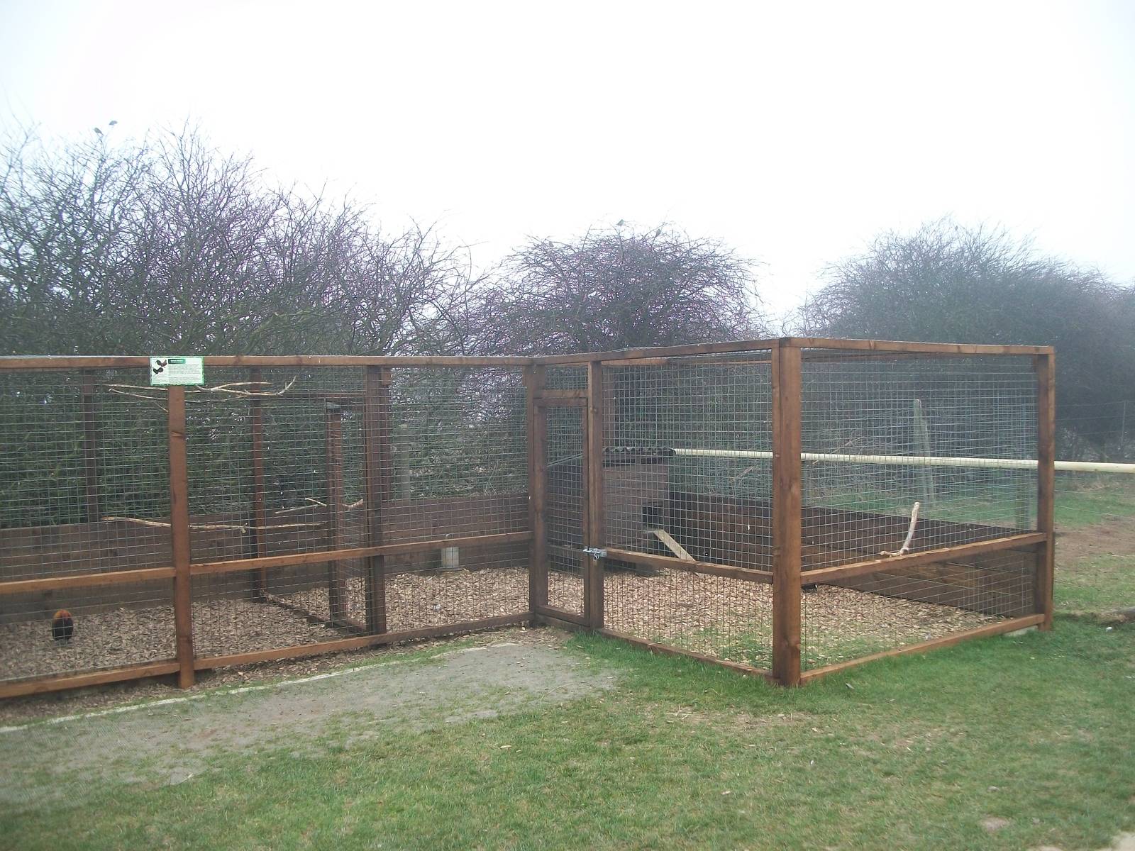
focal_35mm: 32
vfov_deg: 44.2
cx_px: 568
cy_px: 426
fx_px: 1049
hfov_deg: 56.8
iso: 80
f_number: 2.9
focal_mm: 5.7
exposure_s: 1/160
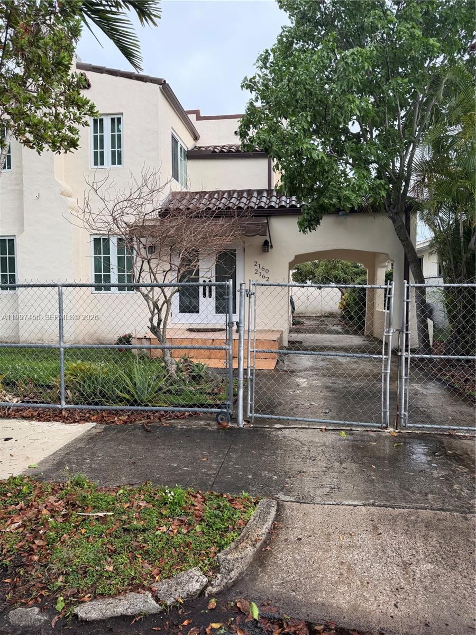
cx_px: 238
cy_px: 318
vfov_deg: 71.6
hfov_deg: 56.8
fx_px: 440
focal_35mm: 24
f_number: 1.78
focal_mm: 6.76
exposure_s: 1/296
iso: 80
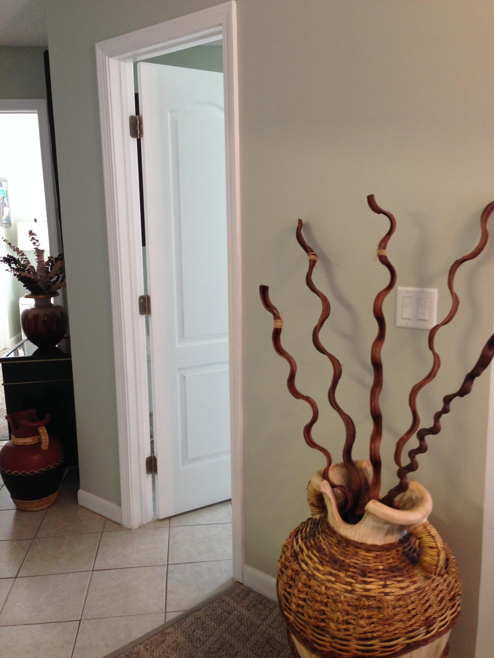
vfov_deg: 55.4
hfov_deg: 42.9
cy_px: 329
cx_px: 247
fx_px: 628
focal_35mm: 33
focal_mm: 4.12
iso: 100
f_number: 2.4
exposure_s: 1/20
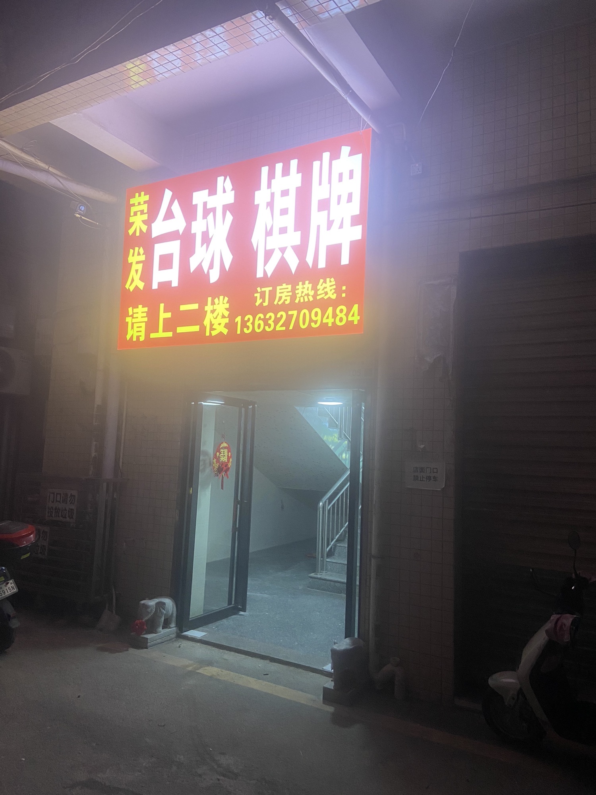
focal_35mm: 26
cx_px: 298
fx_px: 597
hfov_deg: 53.1
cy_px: 398
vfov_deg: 67.3
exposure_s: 1/50
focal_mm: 4.25
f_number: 1.8
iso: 80
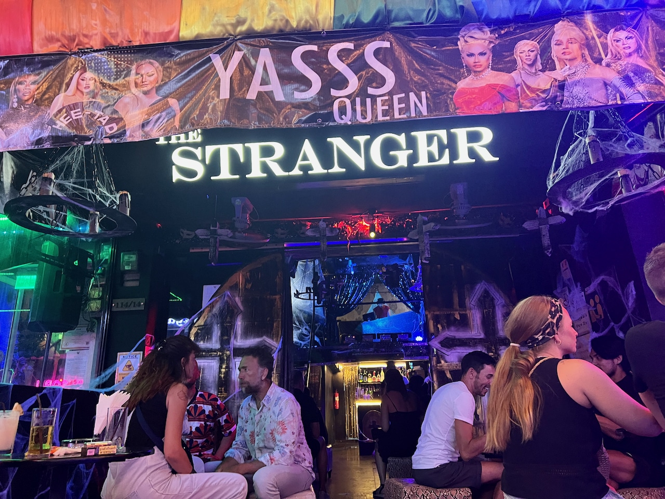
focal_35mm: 26
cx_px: 332
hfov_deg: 67.3
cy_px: 250
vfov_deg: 53.1
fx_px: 499
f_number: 1.5
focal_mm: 5.7
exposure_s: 1/25
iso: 640
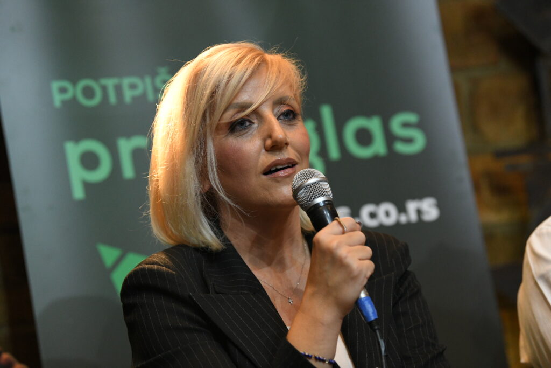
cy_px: 184
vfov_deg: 10.2
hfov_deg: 15.2
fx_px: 2066
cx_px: 276
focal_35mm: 135
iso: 4000
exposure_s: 1/160
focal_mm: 135
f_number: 4
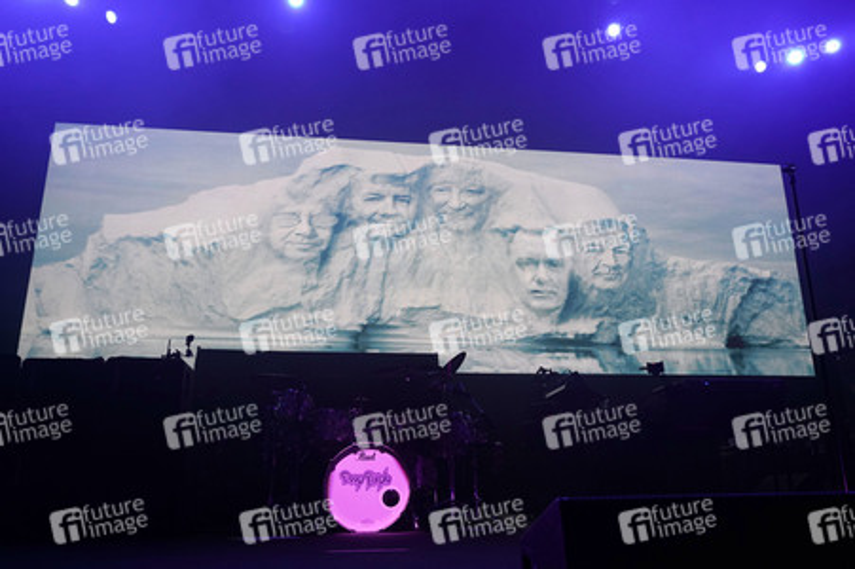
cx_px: 428
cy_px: 284
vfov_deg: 46.3
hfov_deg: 65.5
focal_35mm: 28
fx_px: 664
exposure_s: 1/125
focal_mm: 28
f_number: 5
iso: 1600
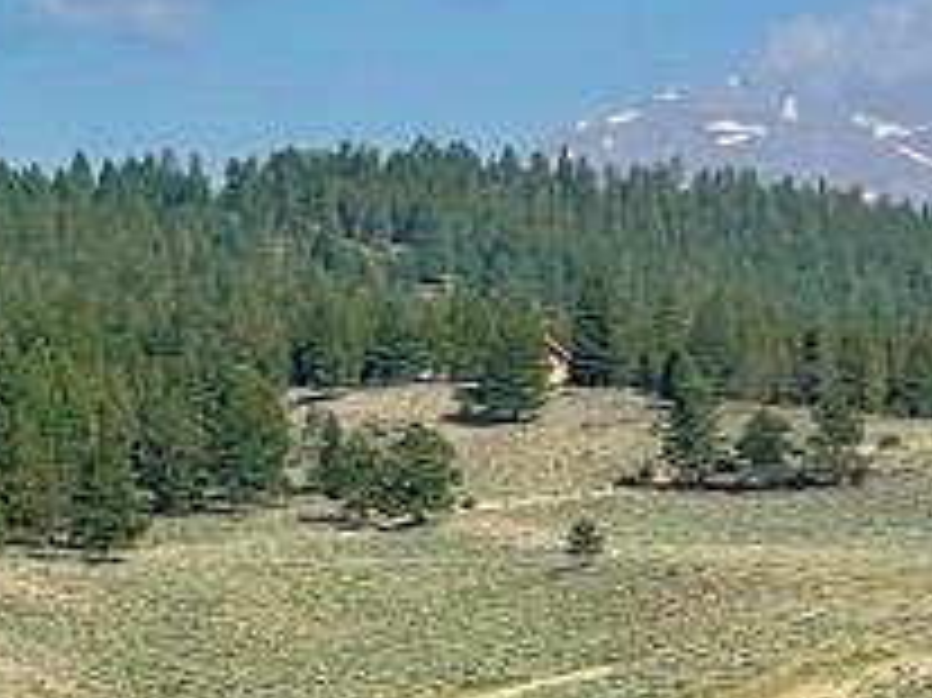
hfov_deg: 7.4
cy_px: -59
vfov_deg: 5.8
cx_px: -1004
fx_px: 6915
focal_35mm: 257
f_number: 2
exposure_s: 1/2179
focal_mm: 6
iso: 25
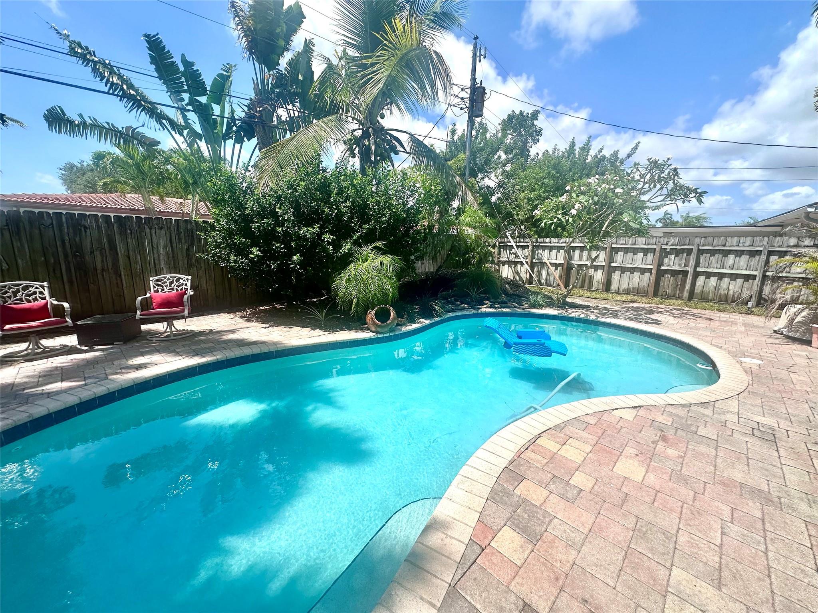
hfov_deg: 102.1
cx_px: 409
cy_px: 306
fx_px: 331
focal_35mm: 14
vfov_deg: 85.7
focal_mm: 2.22
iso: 50
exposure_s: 1/1618
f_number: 2.2
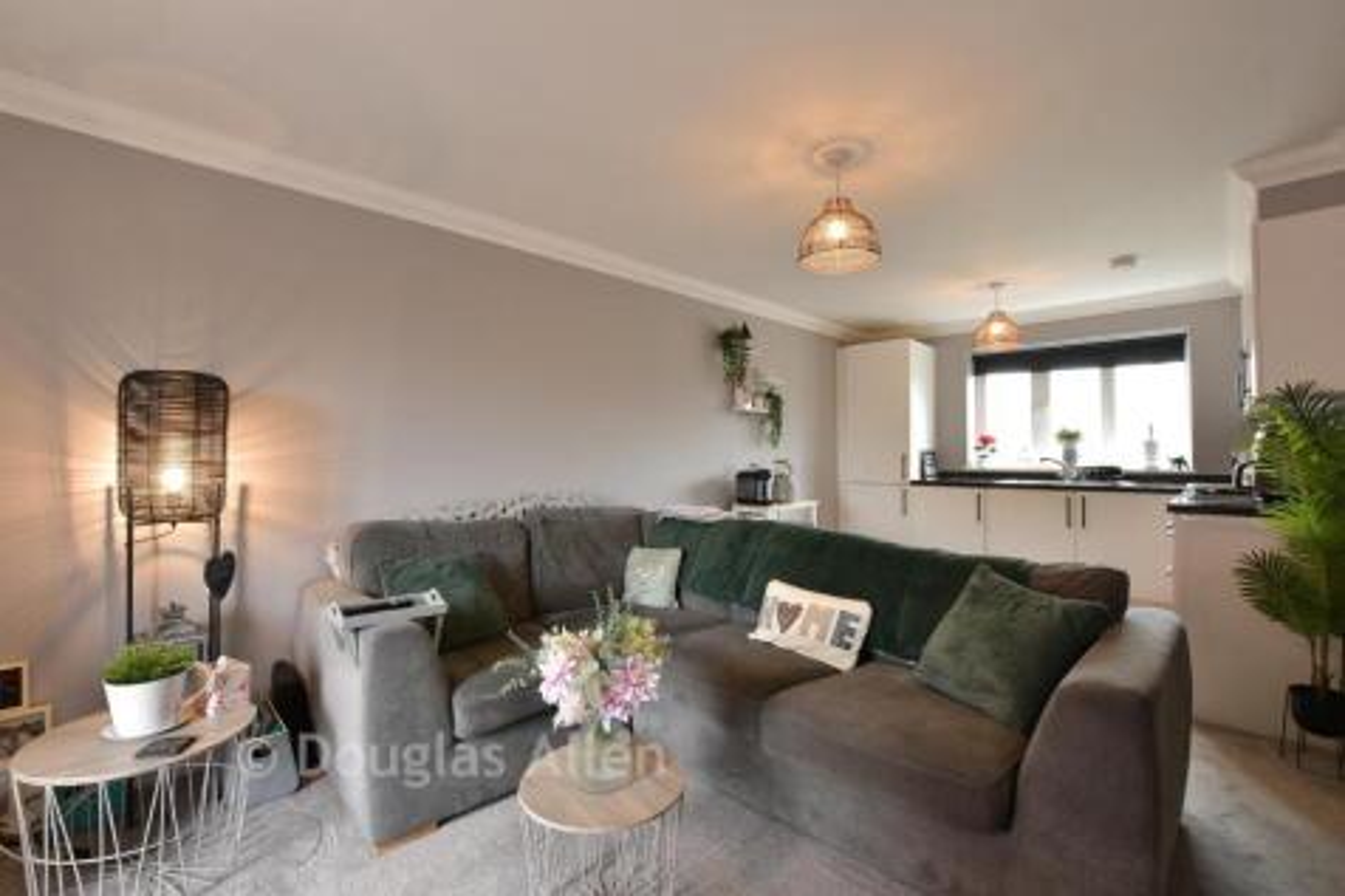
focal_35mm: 15
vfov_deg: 77.3
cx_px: 672
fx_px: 560
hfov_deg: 100.4
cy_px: 448
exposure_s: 1.2
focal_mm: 10
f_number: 8
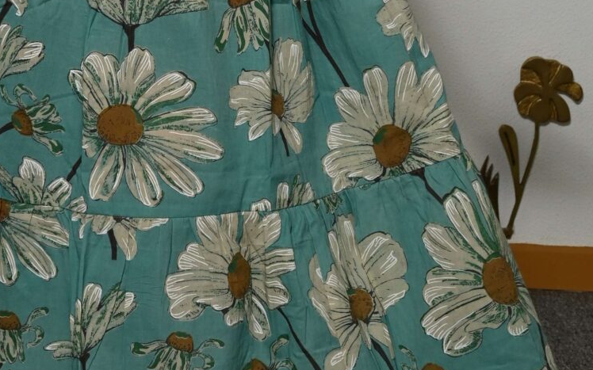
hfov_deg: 14.6
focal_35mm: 143
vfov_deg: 8.9
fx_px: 2310
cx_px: 183
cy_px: -222
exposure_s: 1/160
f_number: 7.1
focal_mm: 41
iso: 400
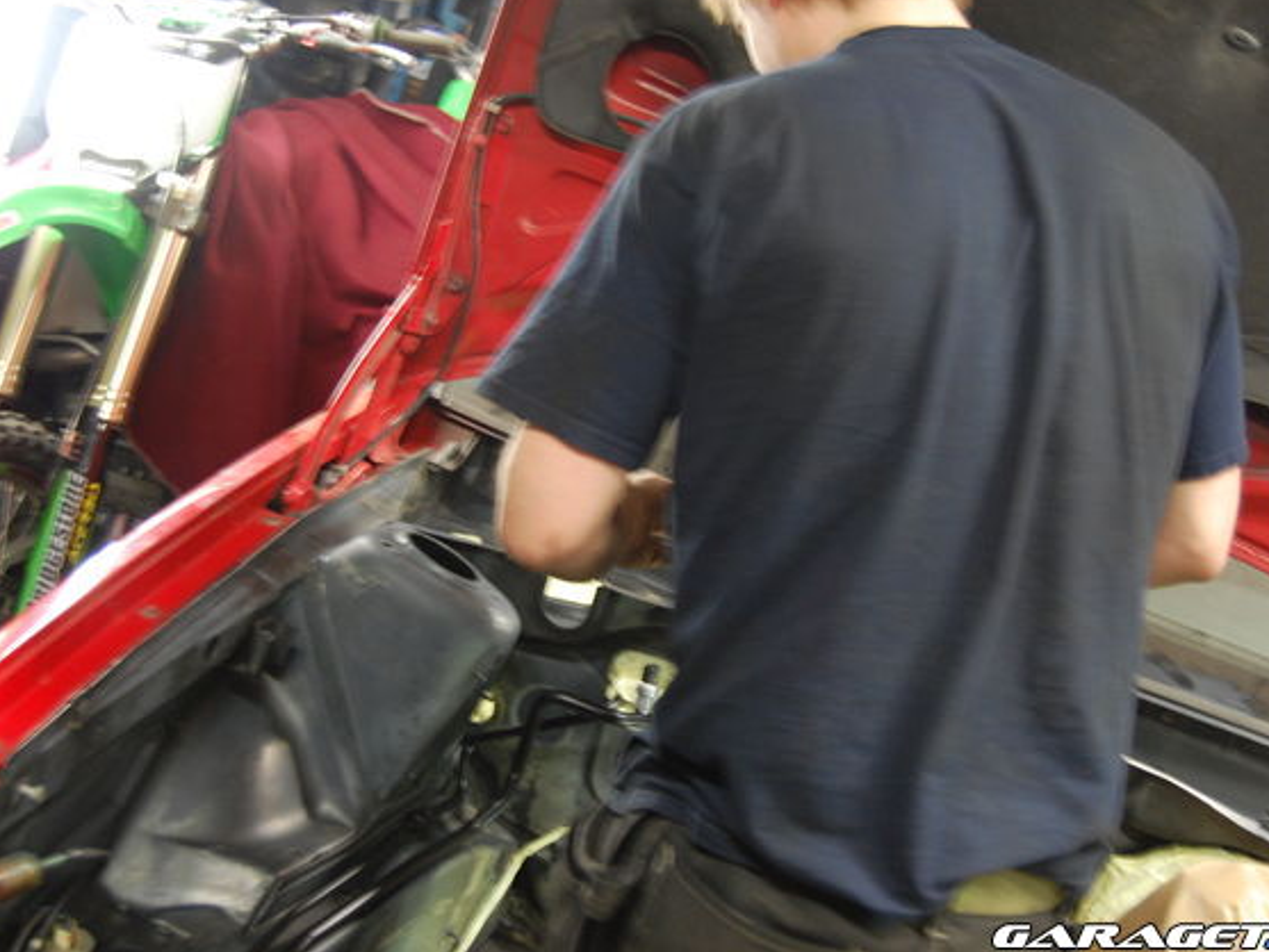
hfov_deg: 36.2
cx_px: 654
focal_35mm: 53
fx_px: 1943
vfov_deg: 27.5
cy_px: 474
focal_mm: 32
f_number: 4.5
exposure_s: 1/13
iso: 800
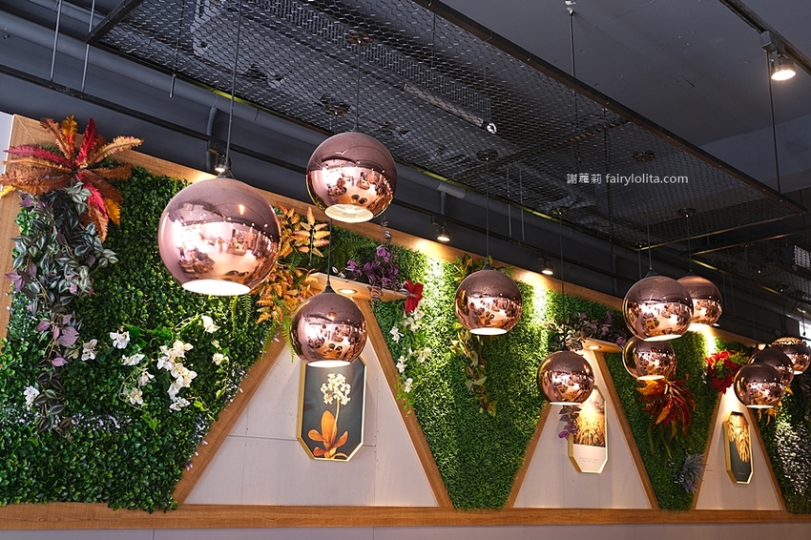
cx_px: 406
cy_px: 270
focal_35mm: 35
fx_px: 788
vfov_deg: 37.8
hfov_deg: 54.5
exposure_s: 1/40
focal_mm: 23
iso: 800
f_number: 3.6
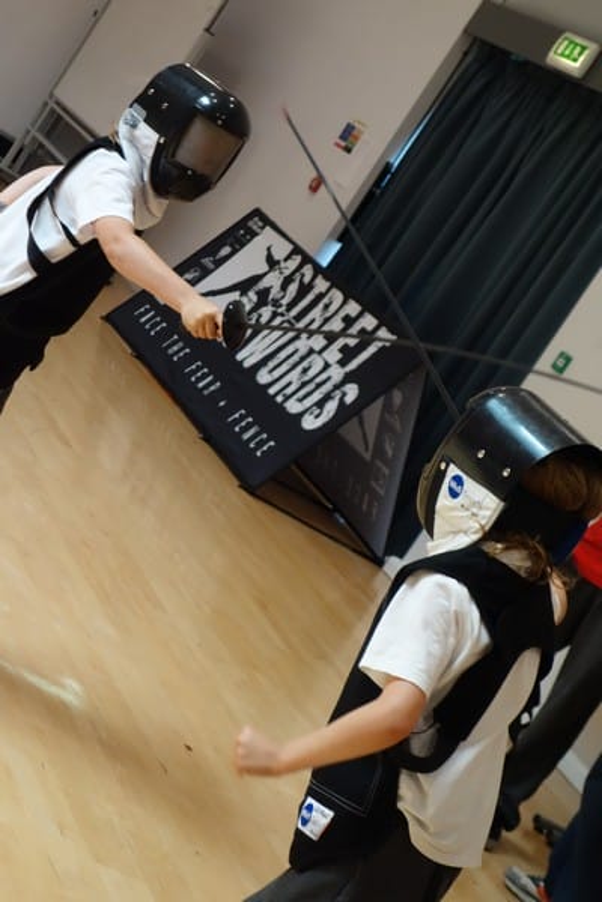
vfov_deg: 22.4
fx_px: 2282
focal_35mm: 91
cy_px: 451
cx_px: 301
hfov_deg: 15.0
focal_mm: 33.9
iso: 800
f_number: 4.5
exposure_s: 1/160
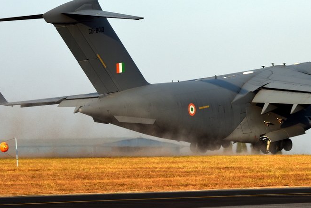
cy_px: 109
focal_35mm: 273
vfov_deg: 5.0
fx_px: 2361
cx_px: 203
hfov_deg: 7.5
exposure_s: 1/640
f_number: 8
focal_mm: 175
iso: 250
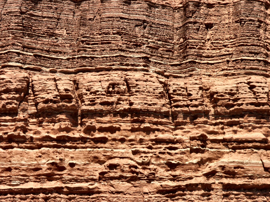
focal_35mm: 200
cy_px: 101
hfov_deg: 9.9
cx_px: 135
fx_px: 1560
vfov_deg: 7.4
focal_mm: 50.8
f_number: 7.1
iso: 64
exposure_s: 1/200
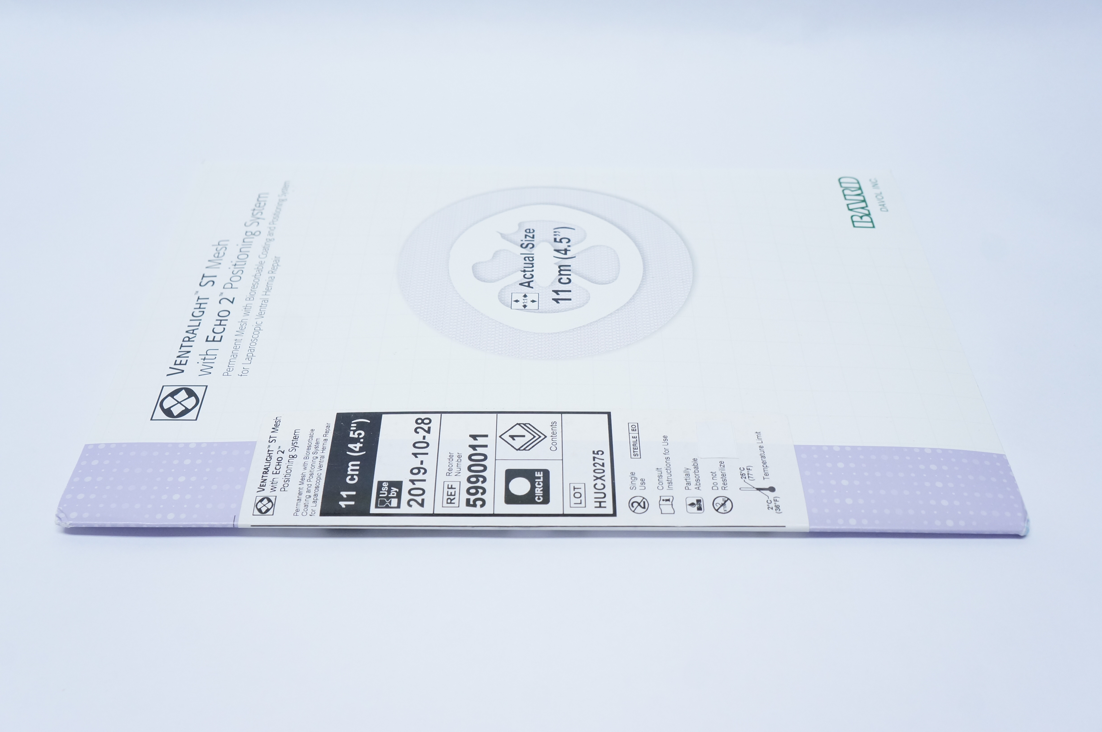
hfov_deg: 51.3
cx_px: 551
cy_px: 366
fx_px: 1147
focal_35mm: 38
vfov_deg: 35.4
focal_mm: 25
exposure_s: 1/60
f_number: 6.3
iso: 800
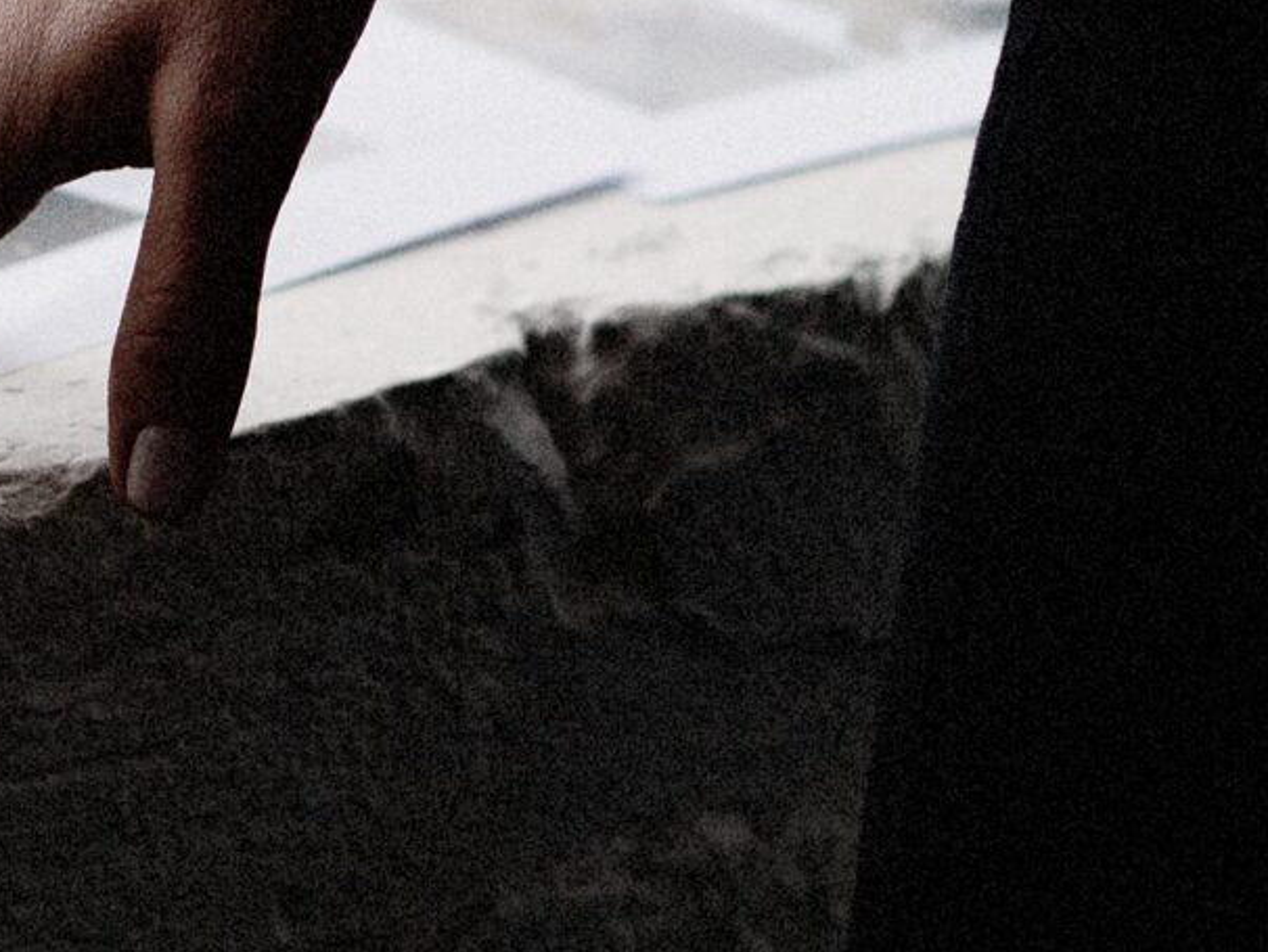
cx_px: -433
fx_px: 12643
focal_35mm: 345
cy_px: 61
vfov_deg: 4.3
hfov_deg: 5.7
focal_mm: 85
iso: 800
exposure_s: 1/1600
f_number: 2.2
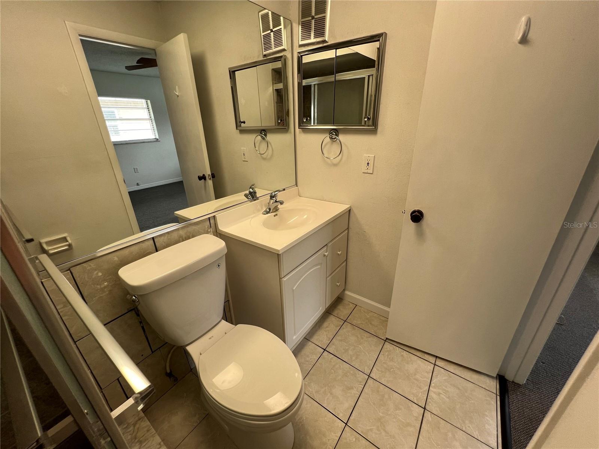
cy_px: 224
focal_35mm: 13
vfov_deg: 89.9
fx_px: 225
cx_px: 300
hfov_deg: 106.2
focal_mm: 1.57
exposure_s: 1/120
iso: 125
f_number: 1.8
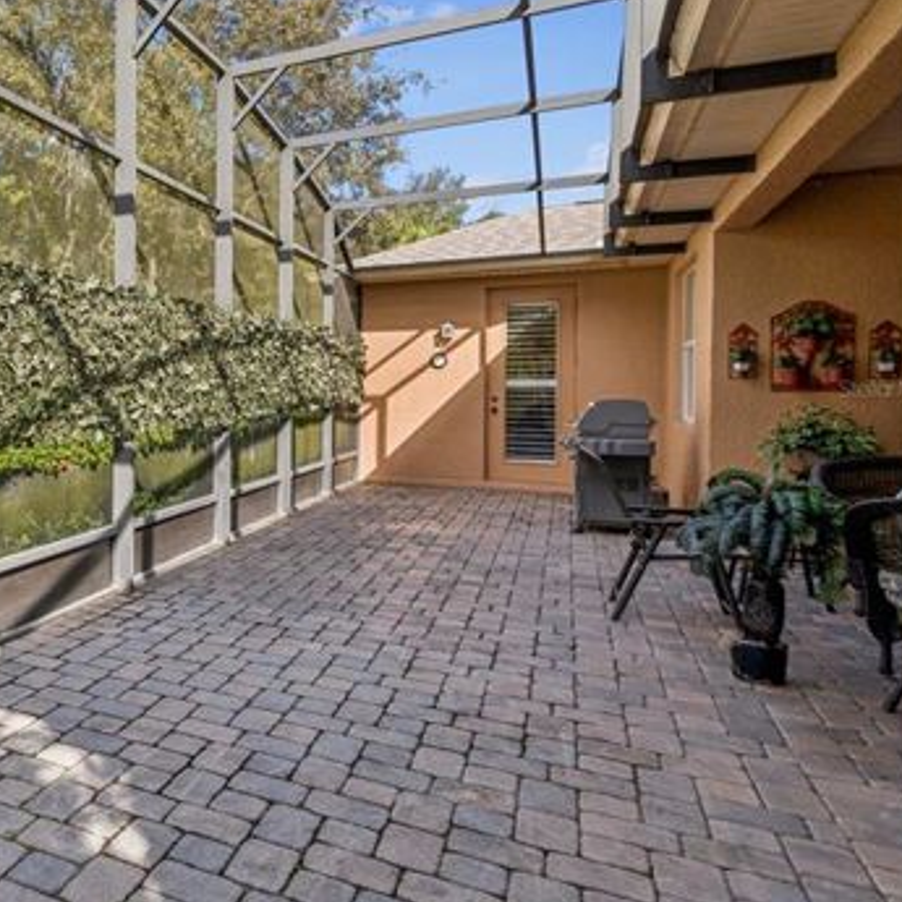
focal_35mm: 26
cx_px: 20
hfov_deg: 50.5
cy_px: 388
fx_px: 766
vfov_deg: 60.7
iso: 100
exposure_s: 1/125
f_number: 7.1
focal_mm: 10
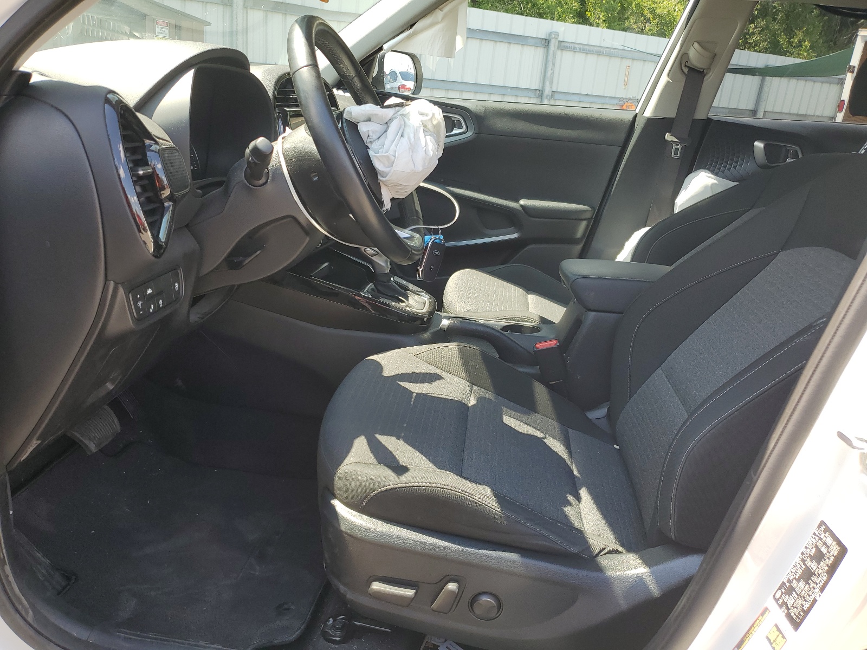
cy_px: 325
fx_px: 651
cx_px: 434
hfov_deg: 67.3
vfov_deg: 53.1
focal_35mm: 26
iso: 50
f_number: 1.5
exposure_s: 1/400
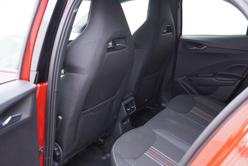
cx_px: 124
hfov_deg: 53.1
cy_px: 83
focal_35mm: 36
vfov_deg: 36.9
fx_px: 248
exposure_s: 1/40
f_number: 2.8
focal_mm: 24
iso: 500
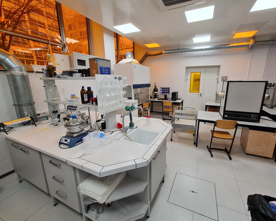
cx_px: 150
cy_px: 110
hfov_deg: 100.5
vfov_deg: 88.0
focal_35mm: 14
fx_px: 114
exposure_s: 1/100
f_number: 2.2
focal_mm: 2.2
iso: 125
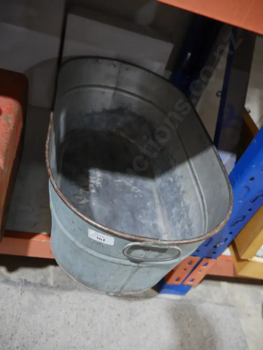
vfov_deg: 63.4
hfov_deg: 49.8
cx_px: 132
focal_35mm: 28
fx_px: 283
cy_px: 175
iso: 640
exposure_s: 1/60
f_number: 3.5
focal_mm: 14
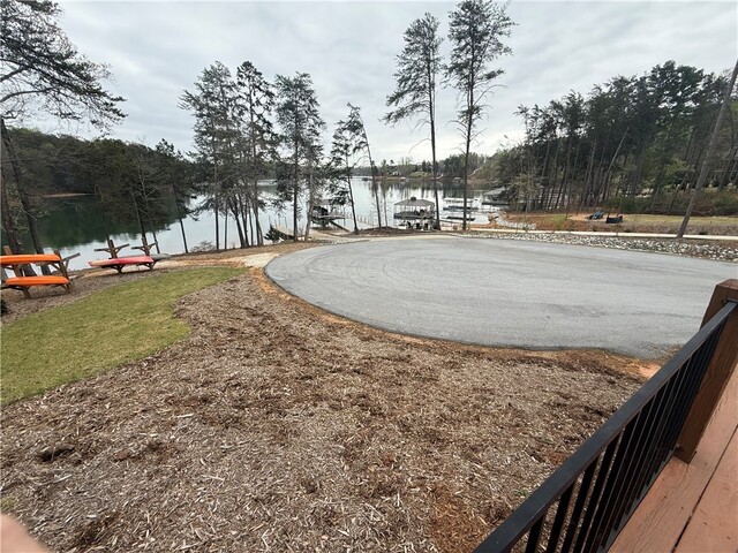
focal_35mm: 14
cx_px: 369
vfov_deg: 85.7
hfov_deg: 102.1
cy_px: 276
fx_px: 298
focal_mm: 2.22
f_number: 2.2
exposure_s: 1/914
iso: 50
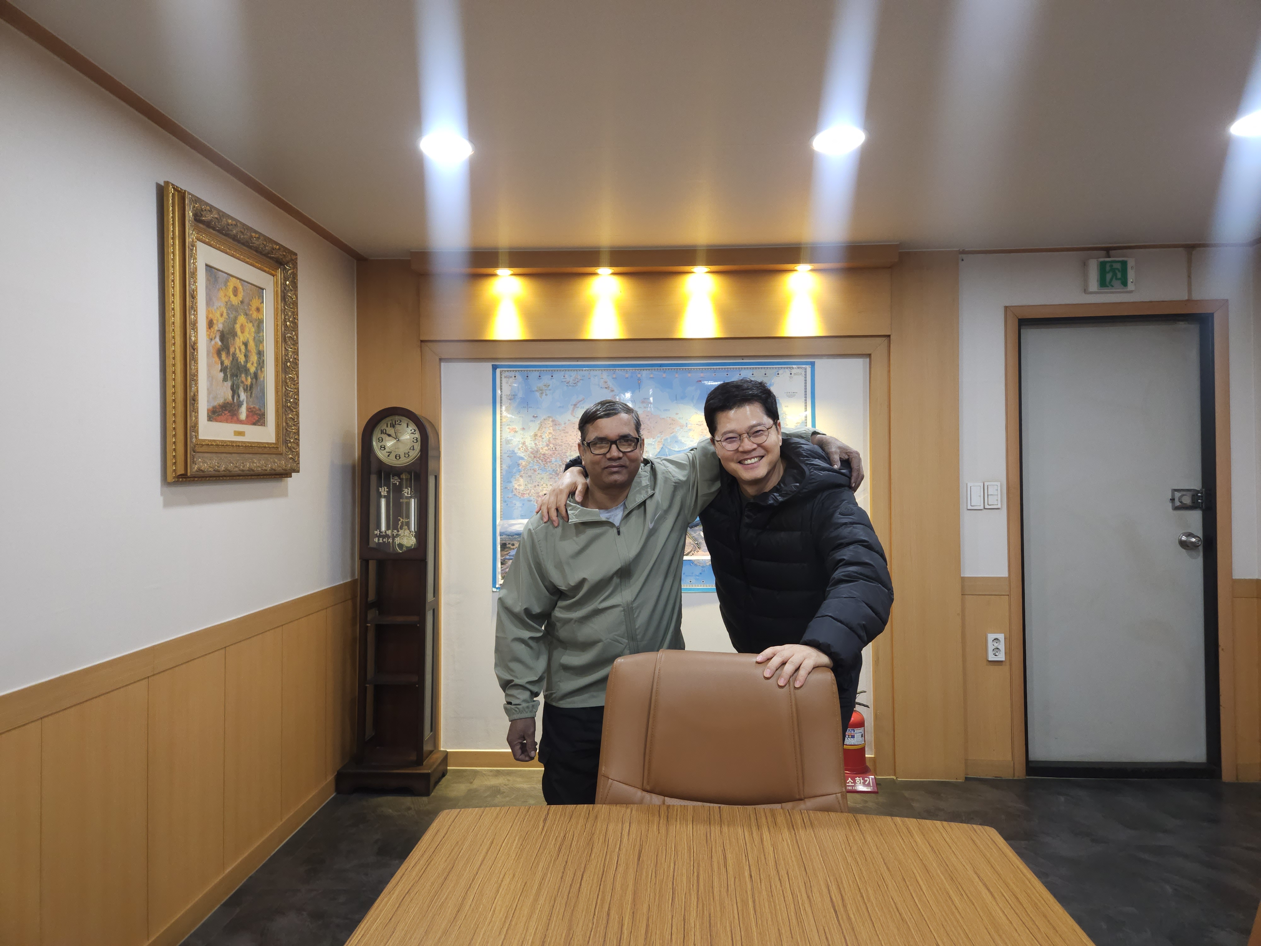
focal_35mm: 23
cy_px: 473
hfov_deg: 73.9
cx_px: 630
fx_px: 838
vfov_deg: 58.9
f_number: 1.8
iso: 250
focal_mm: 5.4
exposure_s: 1/60
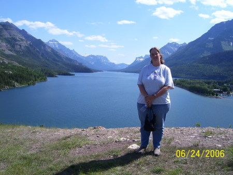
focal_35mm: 34
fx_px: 229
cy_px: 88
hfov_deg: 54.0
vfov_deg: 41.8
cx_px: 116
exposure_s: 1/500
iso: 80
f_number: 4.8
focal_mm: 5.6
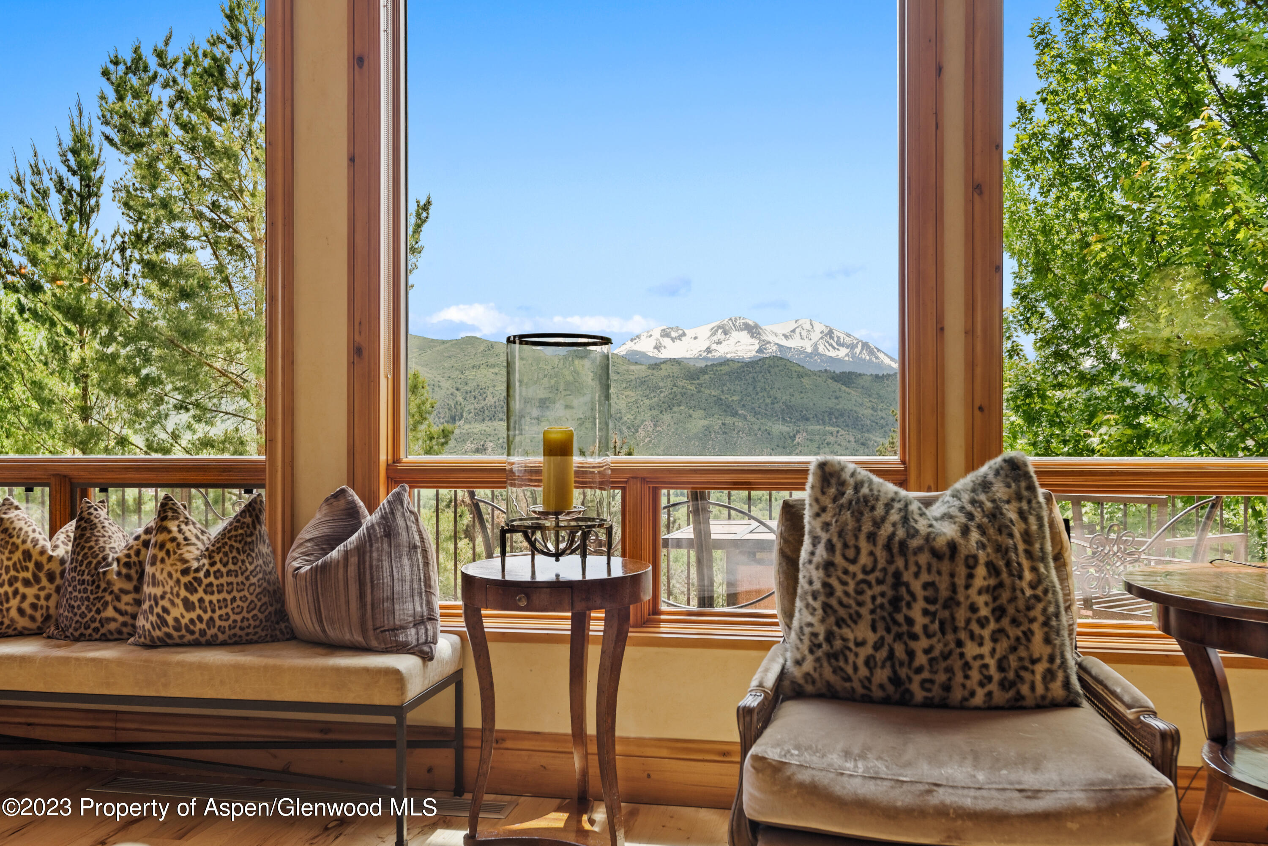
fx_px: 1057
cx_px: 634
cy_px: 423
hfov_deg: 61.9
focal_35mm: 30
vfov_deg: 43.6
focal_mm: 30
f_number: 7.1
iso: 500
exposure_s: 1/40
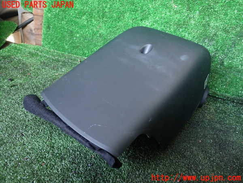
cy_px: 92
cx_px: 122
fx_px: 211
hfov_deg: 60.0
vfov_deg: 46.8
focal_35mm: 30
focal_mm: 5.4
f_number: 2.3
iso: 320
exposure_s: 1/30
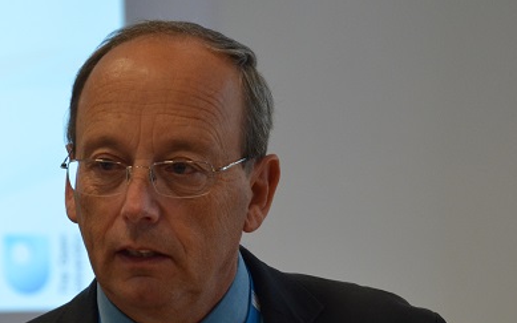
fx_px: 4579
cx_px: 119
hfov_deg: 6.5
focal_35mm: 325
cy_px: 321
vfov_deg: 4.0
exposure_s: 1/40
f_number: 5.6
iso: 800
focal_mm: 105
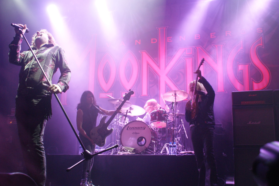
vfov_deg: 32.0
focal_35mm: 42
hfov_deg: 46.4
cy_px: 93
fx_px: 326
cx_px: 140
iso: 800
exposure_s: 1/40
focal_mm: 28
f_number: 4.5
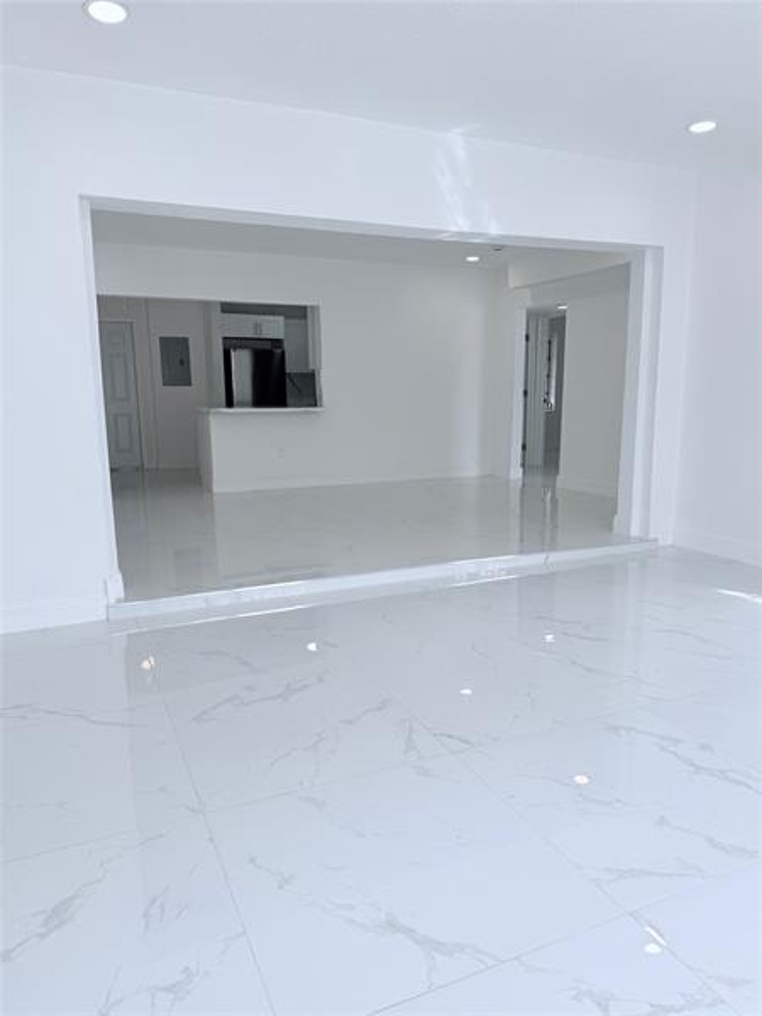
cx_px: 381
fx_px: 704
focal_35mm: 24
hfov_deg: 56.8
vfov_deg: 71.6
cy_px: 508
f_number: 1.78
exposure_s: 1/567
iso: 80
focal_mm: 6.76
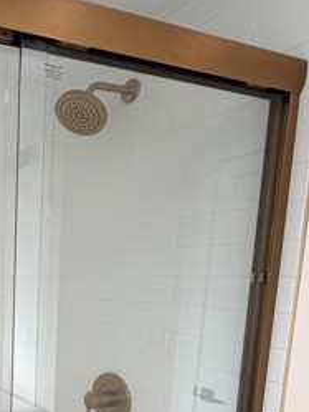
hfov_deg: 32.8
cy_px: 341
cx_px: -59
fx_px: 428
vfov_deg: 47.9
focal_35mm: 36
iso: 20
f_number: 2.2
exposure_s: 1/120
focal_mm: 2.22
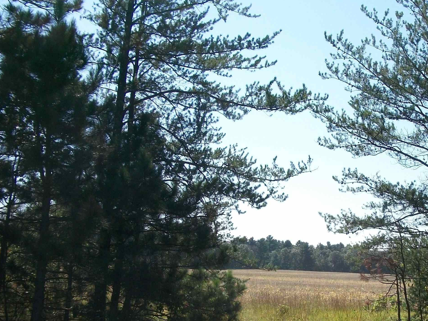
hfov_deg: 35.8
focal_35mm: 52
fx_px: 643
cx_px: 332
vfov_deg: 27.7
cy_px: 238
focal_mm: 5.7
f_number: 5.5
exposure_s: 1/320
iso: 80
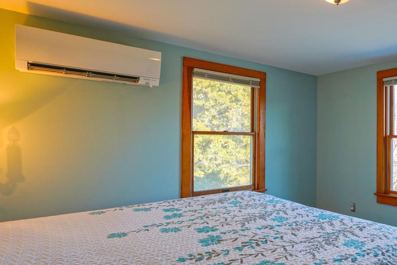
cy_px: 139
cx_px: 308
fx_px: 287
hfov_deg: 64.3
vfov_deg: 49.5
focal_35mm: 26
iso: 160
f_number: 4
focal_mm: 16
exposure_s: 1/60
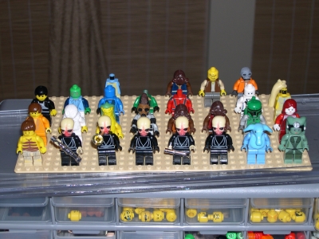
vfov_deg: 19.1
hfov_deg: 25.3
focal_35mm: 77
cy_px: 120
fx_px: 710
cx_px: 160
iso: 100
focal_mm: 16.3
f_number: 4
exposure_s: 1/60
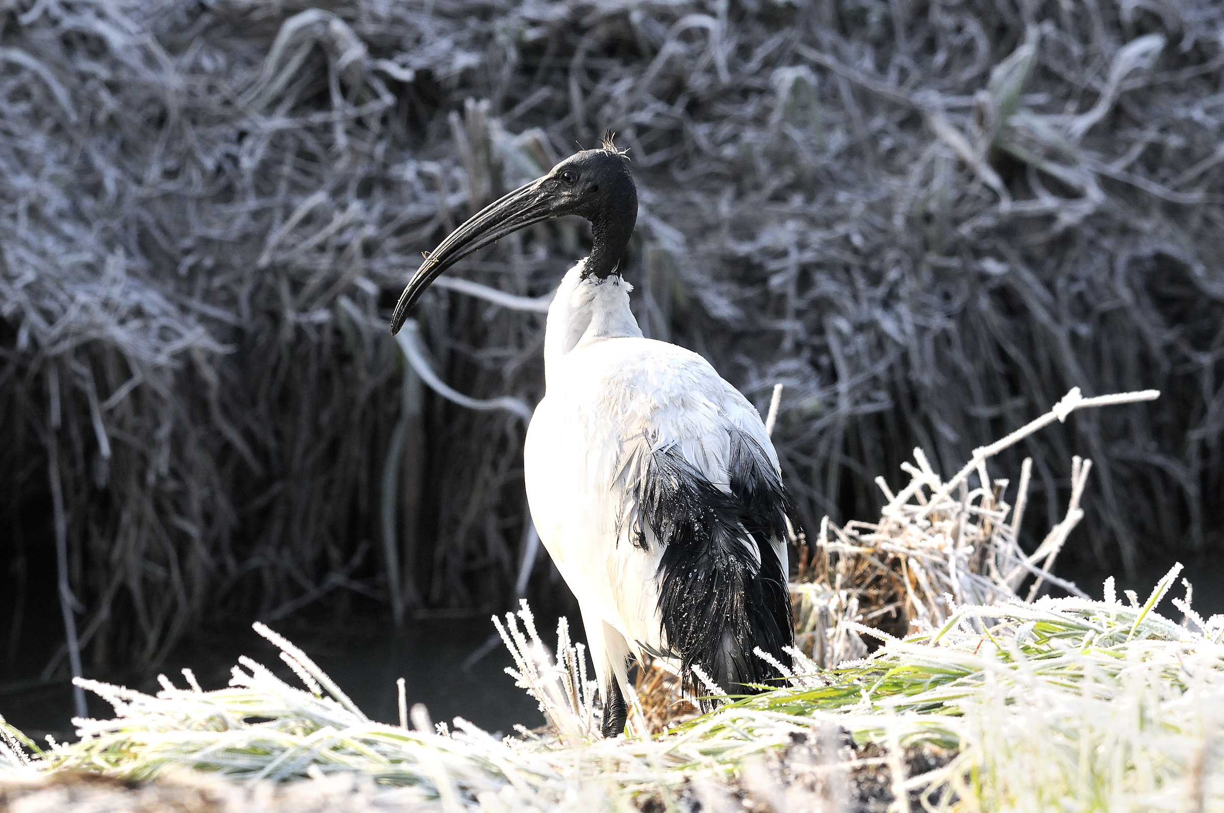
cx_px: 612
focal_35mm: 270
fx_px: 9169
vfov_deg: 5.1
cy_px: 406
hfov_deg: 7.6
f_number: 9
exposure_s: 1/400
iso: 800
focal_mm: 180
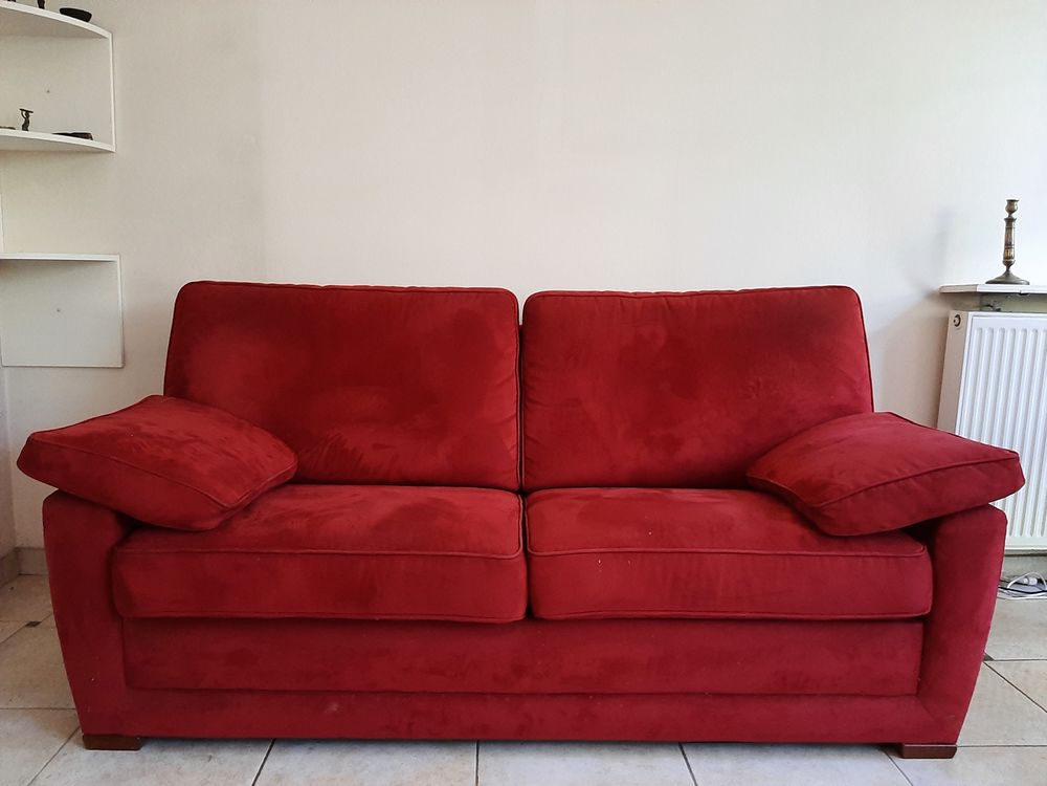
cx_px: 524
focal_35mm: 26
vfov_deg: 53.1
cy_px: 393
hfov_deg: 67.3
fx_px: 786
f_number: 1.7
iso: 400
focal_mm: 3.92
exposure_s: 1/20
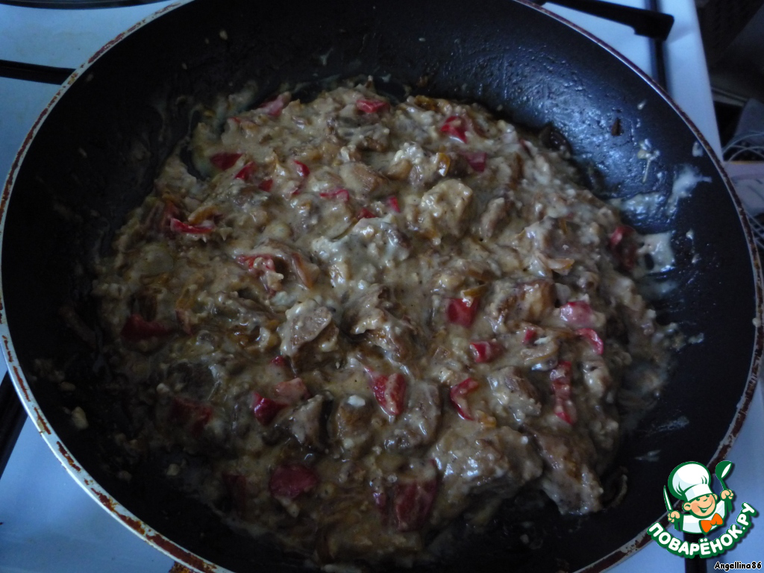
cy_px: 286
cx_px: 382
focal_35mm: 30
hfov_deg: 60.0
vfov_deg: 46.8
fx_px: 662
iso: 400
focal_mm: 5.2
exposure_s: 1/8
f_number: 3.3
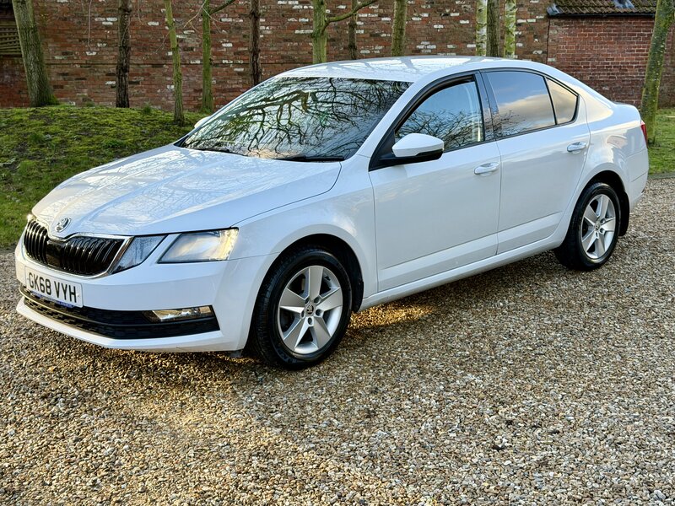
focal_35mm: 48
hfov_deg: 39.7
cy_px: 253
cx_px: 338
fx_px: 936
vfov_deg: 30.3
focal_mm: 6.76
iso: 80
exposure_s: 1/349
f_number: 1.78
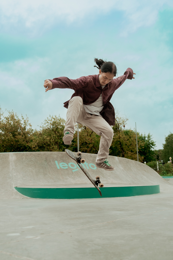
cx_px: 86
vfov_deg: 57.2
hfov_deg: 40.0
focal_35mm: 33
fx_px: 238
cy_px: 130
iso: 160
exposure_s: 1/800
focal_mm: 22.3
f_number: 3.2
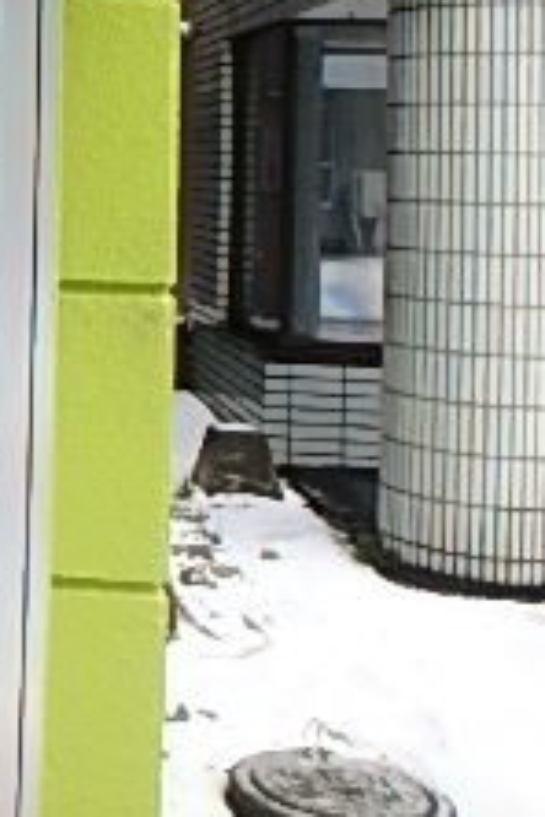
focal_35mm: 63
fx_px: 1431
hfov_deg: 18.0
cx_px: -379
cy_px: 129
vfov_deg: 30.9
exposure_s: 1/160
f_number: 3.5
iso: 125
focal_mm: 3.7
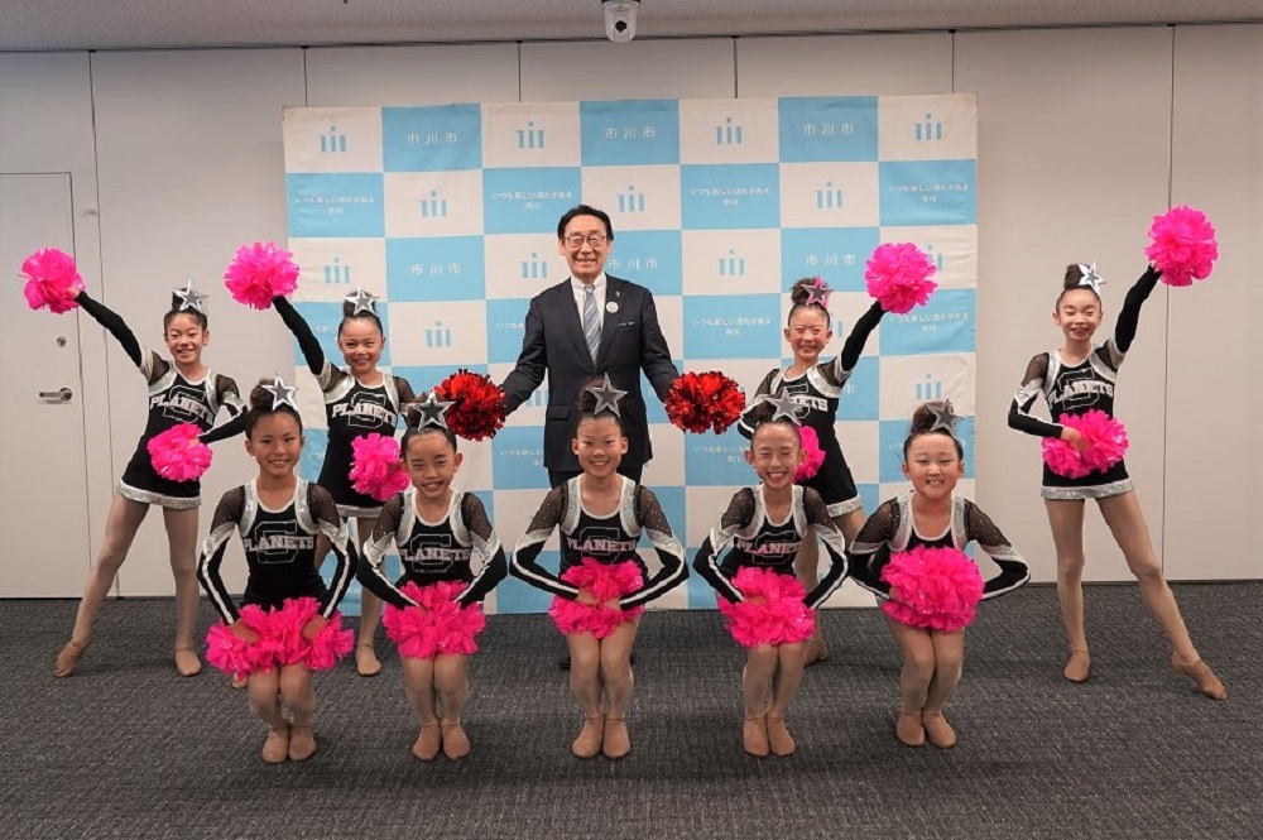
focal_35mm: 29
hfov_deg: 63.7
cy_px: 420
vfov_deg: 44.9
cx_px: 632
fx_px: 1017
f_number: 4
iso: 1000
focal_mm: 29
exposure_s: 1/160
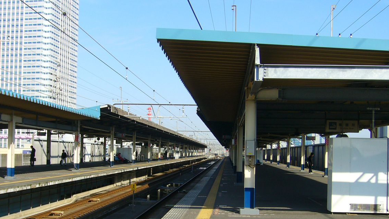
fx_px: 443
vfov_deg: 27.5
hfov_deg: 47.3
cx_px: 178
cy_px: 148
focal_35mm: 43
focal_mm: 5.8
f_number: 5.6
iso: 80
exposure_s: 1/200
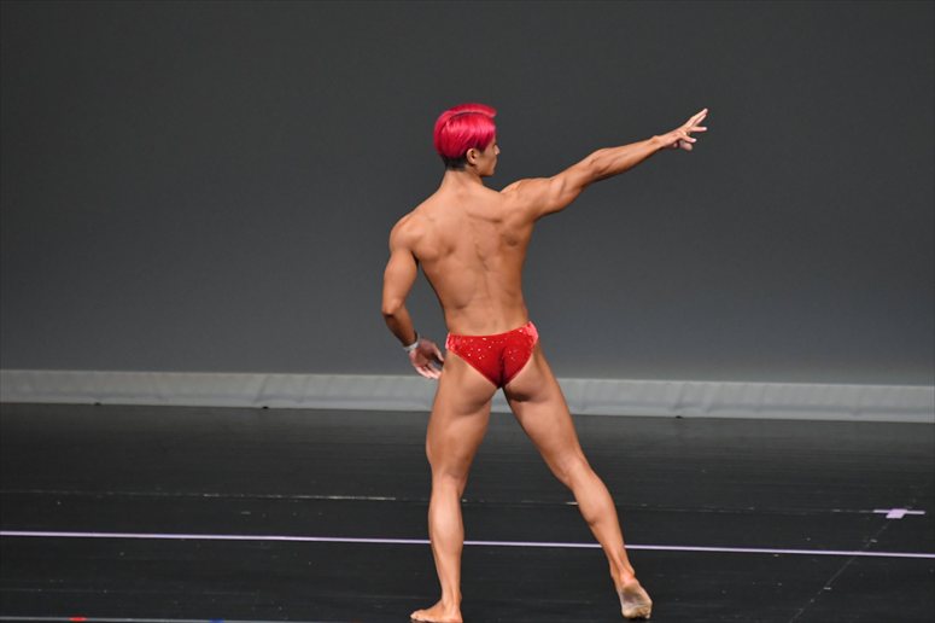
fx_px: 9735
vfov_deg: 3.7
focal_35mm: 375
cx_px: 468
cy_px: 312
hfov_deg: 5.5
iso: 4000
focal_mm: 250
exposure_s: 1/400
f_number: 5.6
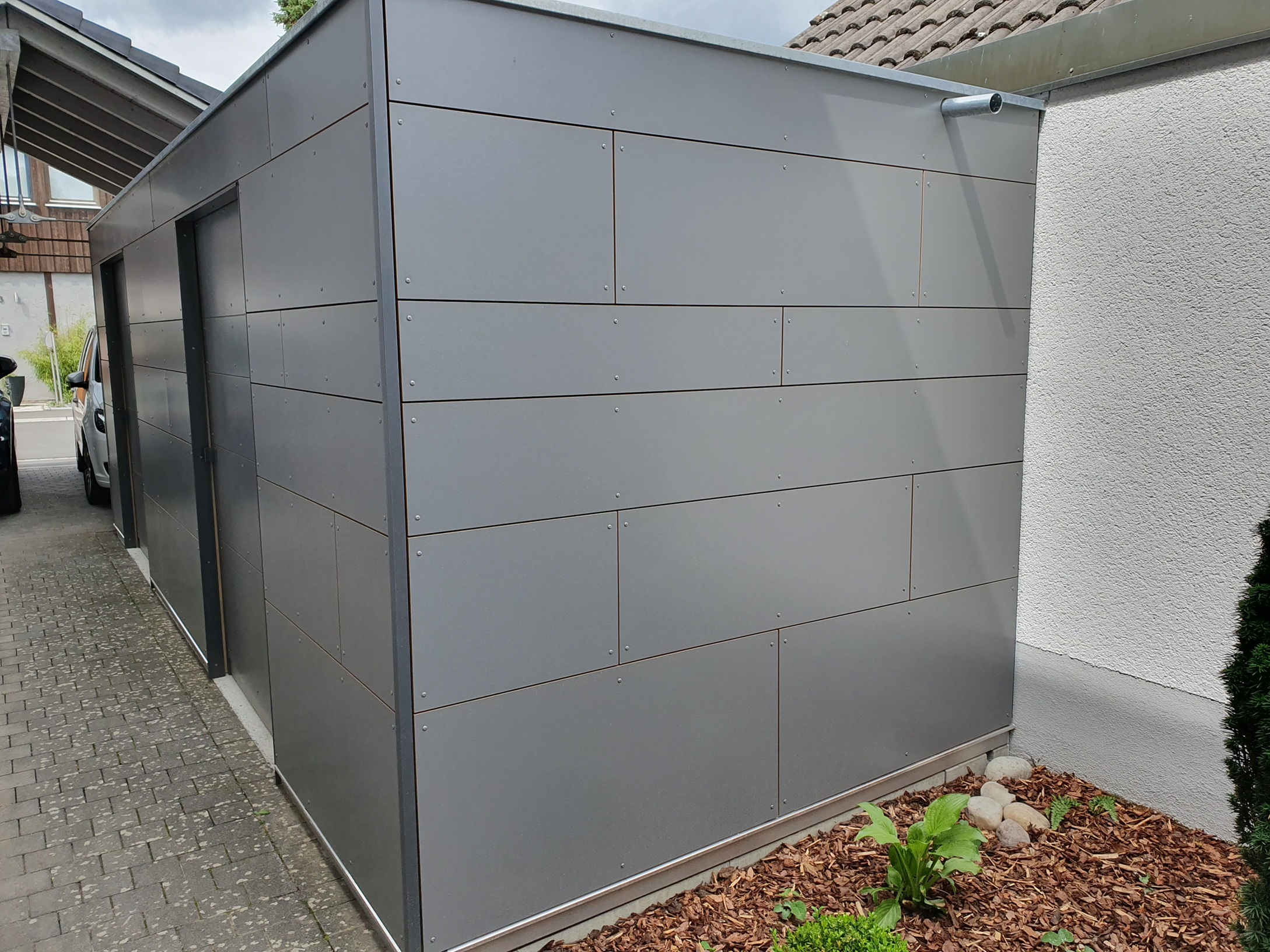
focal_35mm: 26
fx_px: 954
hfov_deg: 67.3
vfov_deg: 53.0
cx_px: 635
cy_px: 476
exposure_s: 1/584
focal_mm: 4.32
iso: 50
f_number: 2.4
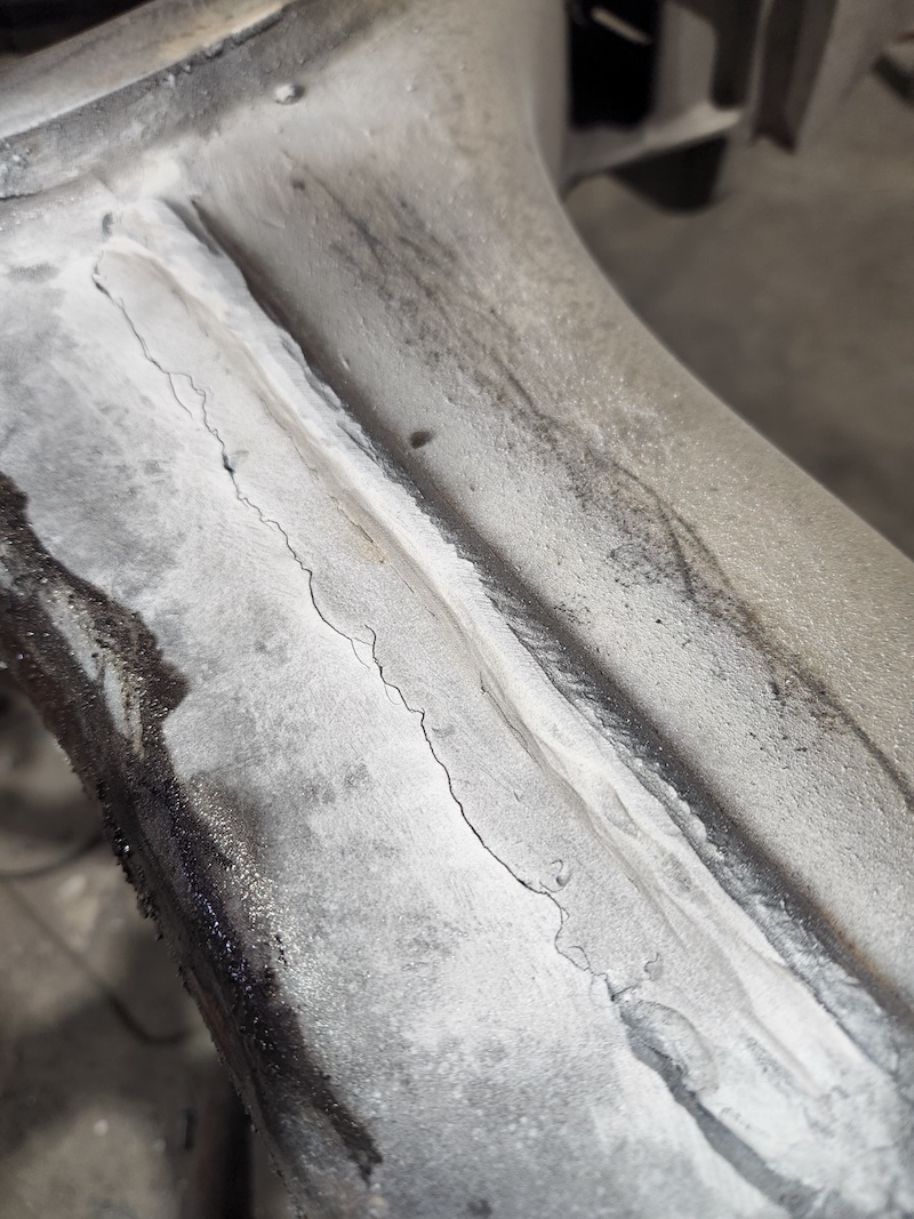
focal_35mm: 23
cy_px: 610
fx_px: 810
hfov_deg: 58.9
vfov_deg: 73.9
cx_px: 457
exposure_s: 1/100
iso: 160
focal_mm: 5.4
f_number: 1.8
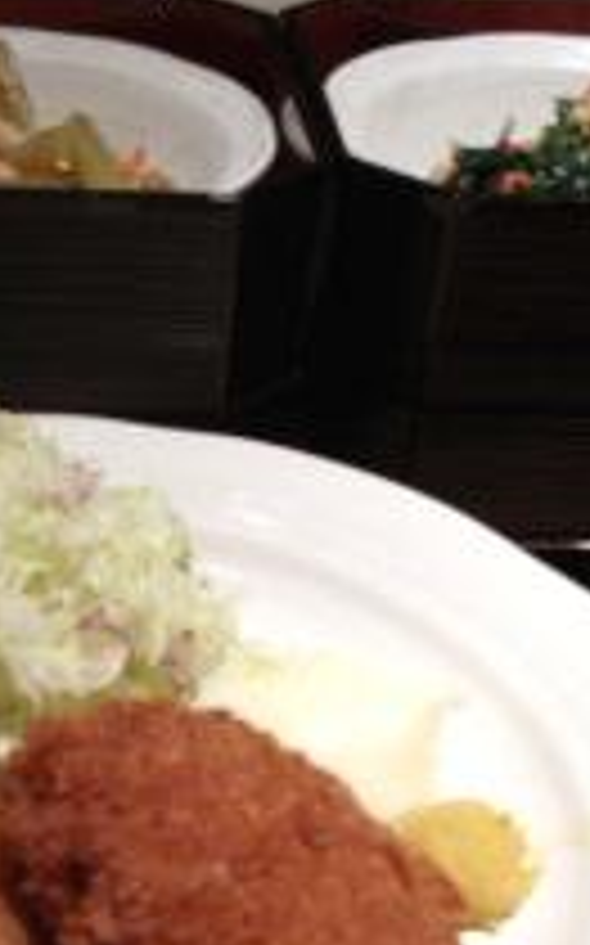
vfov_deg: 25.8
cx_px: 27
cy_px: 738
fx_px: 2035
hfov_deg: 16.2
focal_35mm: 79
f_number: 2.4
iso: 80
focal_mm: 4.28
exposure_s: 1/20
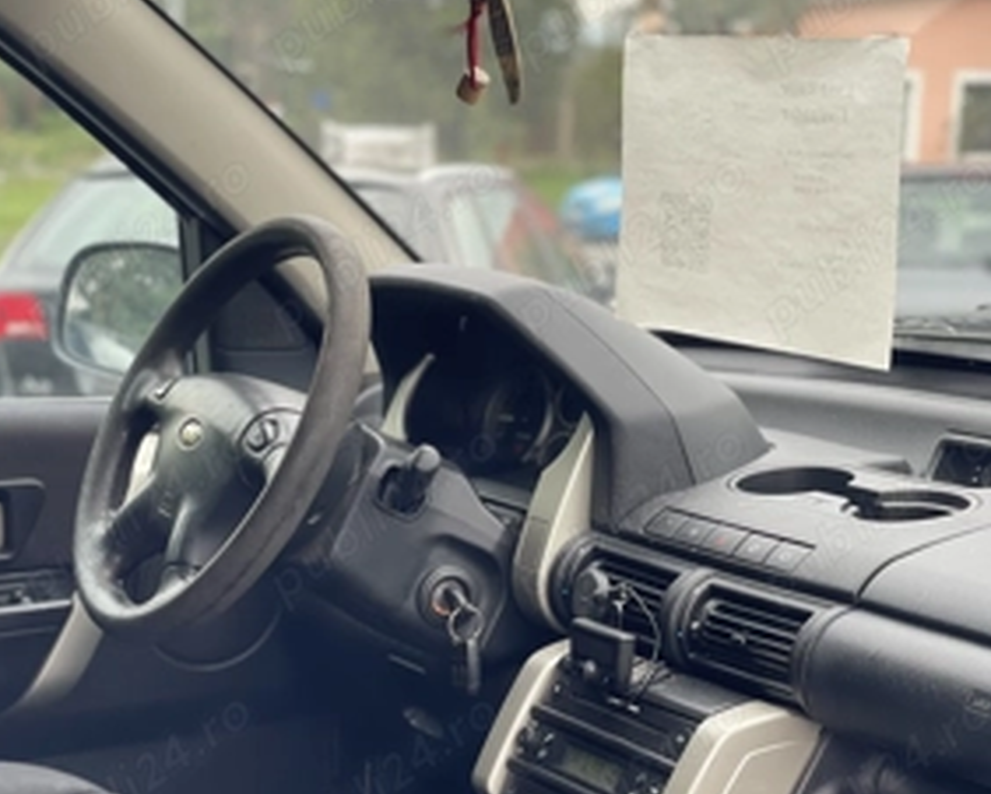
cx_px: 506
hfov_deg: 26.4
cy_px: 573
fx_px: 2113
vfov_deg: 21.1
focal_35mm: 72
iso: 40
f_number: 2
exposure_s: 1/122
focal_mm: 6
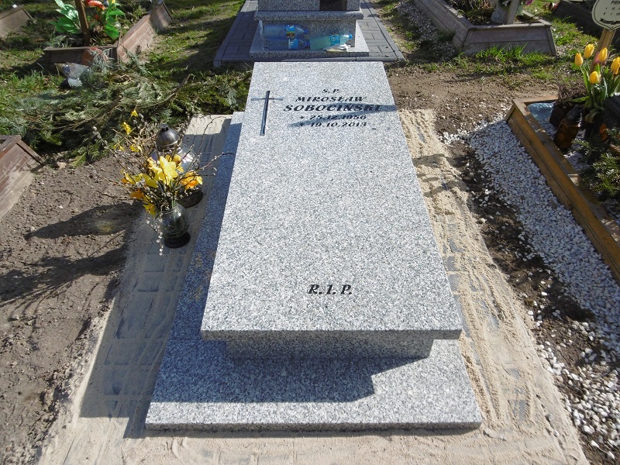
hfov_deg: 71.6
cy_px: 232
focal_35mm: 24
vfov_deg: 56.8
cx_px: 310
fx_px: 430
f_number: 3.1
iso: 100
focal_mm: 4.3
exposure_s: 1/1000
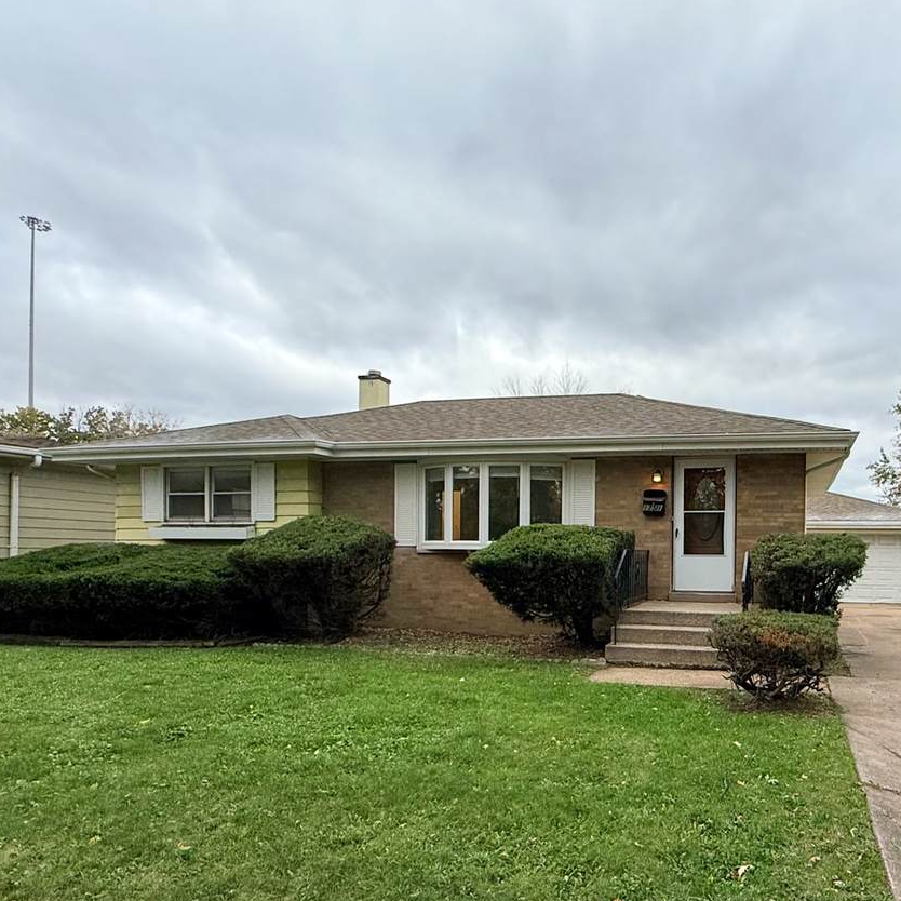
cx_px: 599
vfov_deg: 77.4
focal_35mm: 19
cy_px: 498
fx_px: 560
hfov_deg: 75.3
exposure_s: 1/876
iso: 50
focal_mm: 2.22
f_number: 2.2
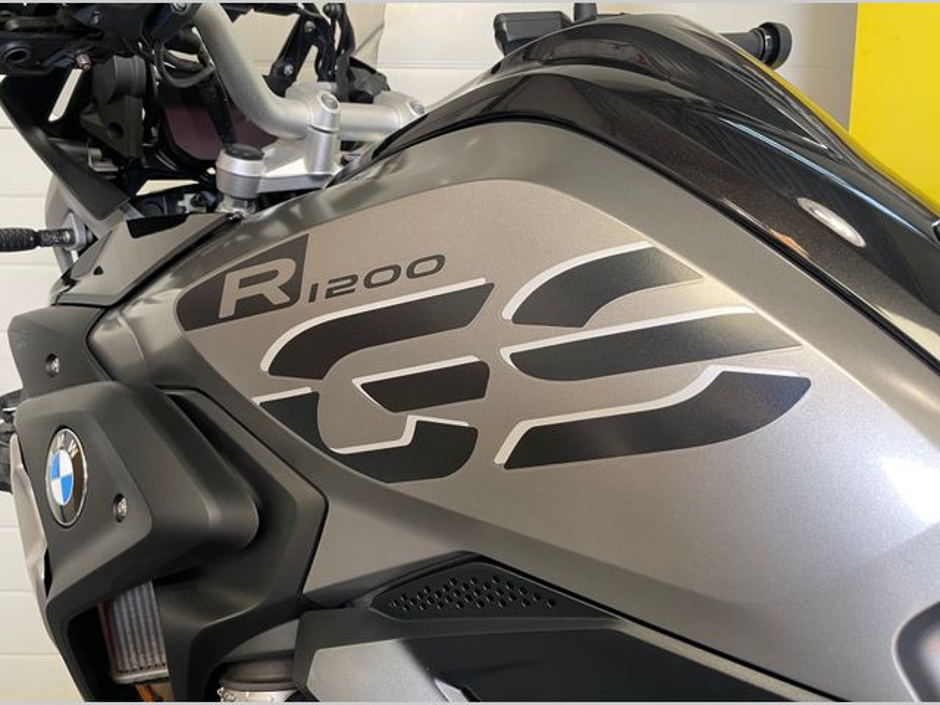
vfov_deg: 53.1
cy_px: 352
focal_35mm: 26
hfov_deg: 67.3
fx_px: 706
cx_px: 470
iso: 100
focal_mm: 4.2
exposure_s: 1/50
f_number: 1.6
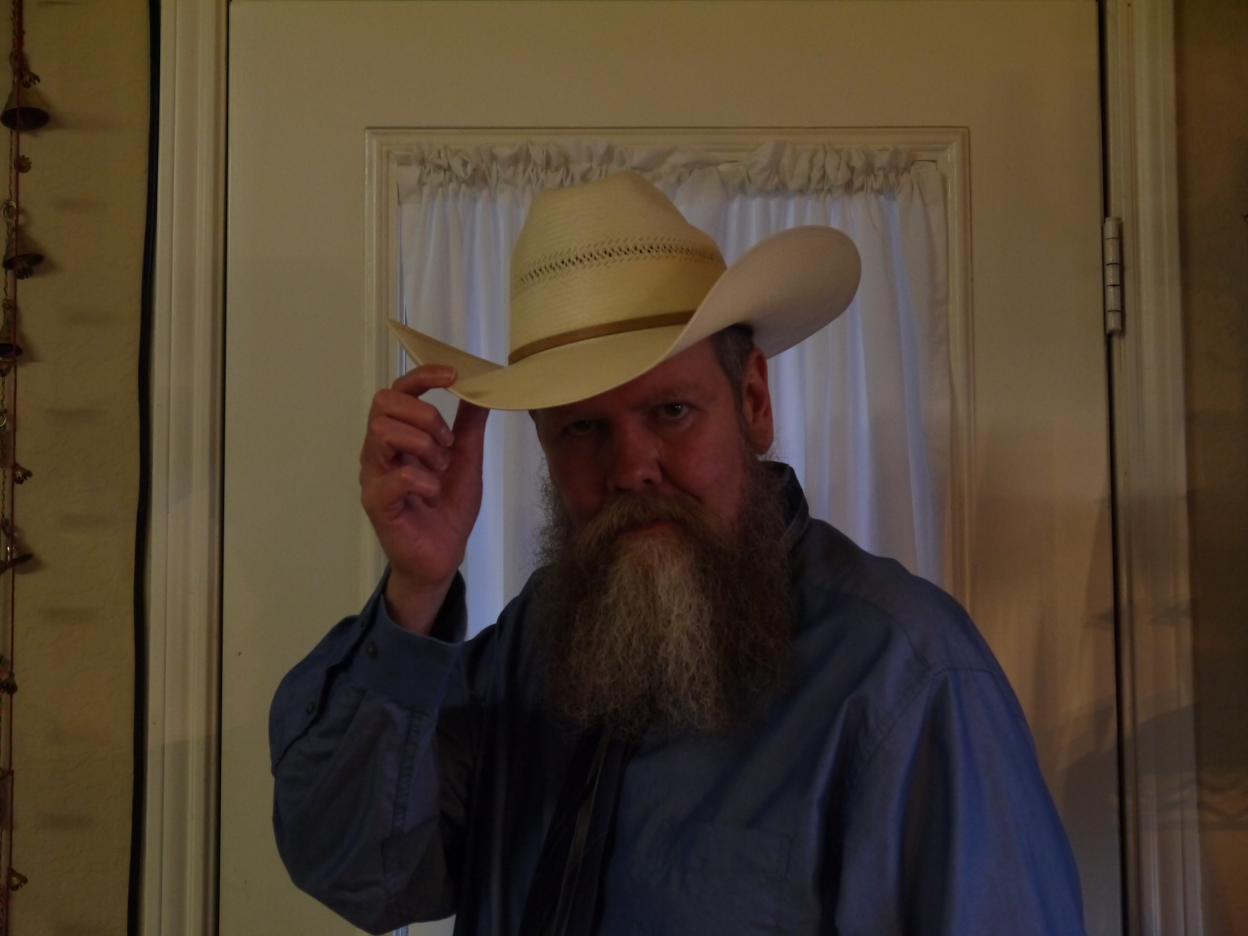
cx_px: 624
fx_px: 2379
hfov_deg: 29.4
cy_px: 468
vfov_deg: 22.3
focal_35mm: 66
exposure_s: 1/60
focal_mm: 33
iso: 1000
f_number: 5.2
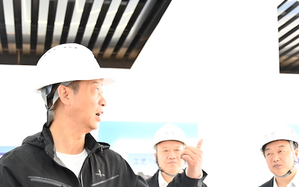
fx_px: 562
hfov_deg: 29.6
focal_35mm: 69
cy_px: 188
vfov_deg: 18.4
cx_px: 192
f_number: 4
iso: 900
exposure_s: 1/40
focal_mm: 35
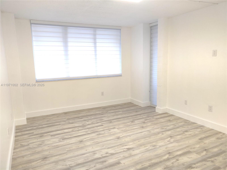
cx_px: 114
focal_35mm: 25
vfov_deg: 54.9
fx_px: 164
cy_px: 85
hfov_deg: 69.4
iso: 400
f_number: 1.7
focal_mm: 4.25
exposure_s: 1/50
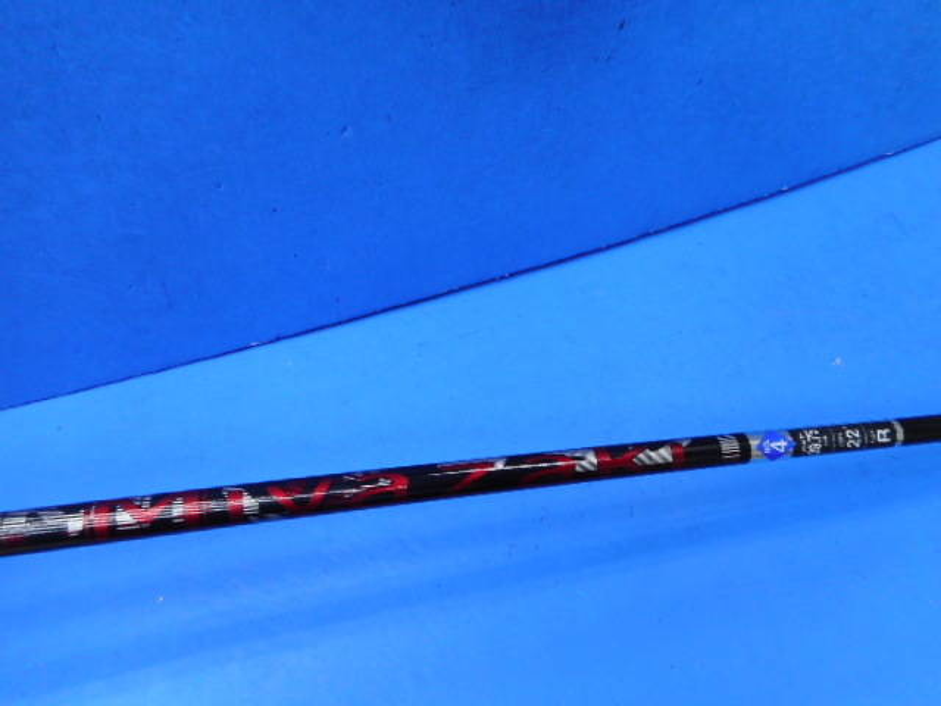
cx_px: 470
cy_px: 353
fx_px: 680
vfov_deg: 54.9
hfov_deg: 69.4
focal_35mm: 25
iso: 100
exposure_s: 1/30
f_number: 3.7
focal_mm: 4.5
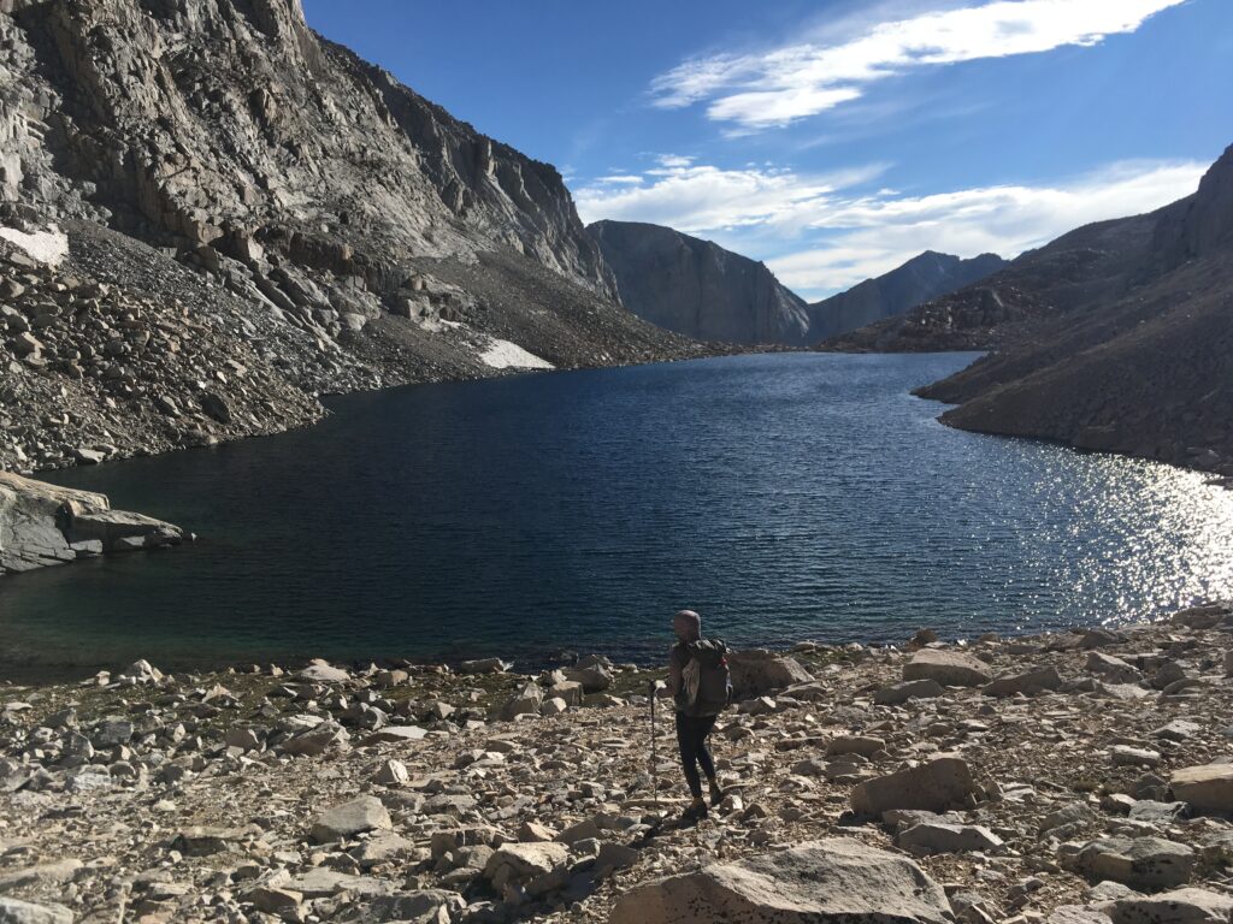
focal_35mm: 29
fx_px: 1033
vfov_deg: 48.2
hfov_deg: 61.7
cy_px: 462
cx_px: 616
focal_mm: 4.15
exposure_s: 1/3077
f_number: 2.2
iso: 25
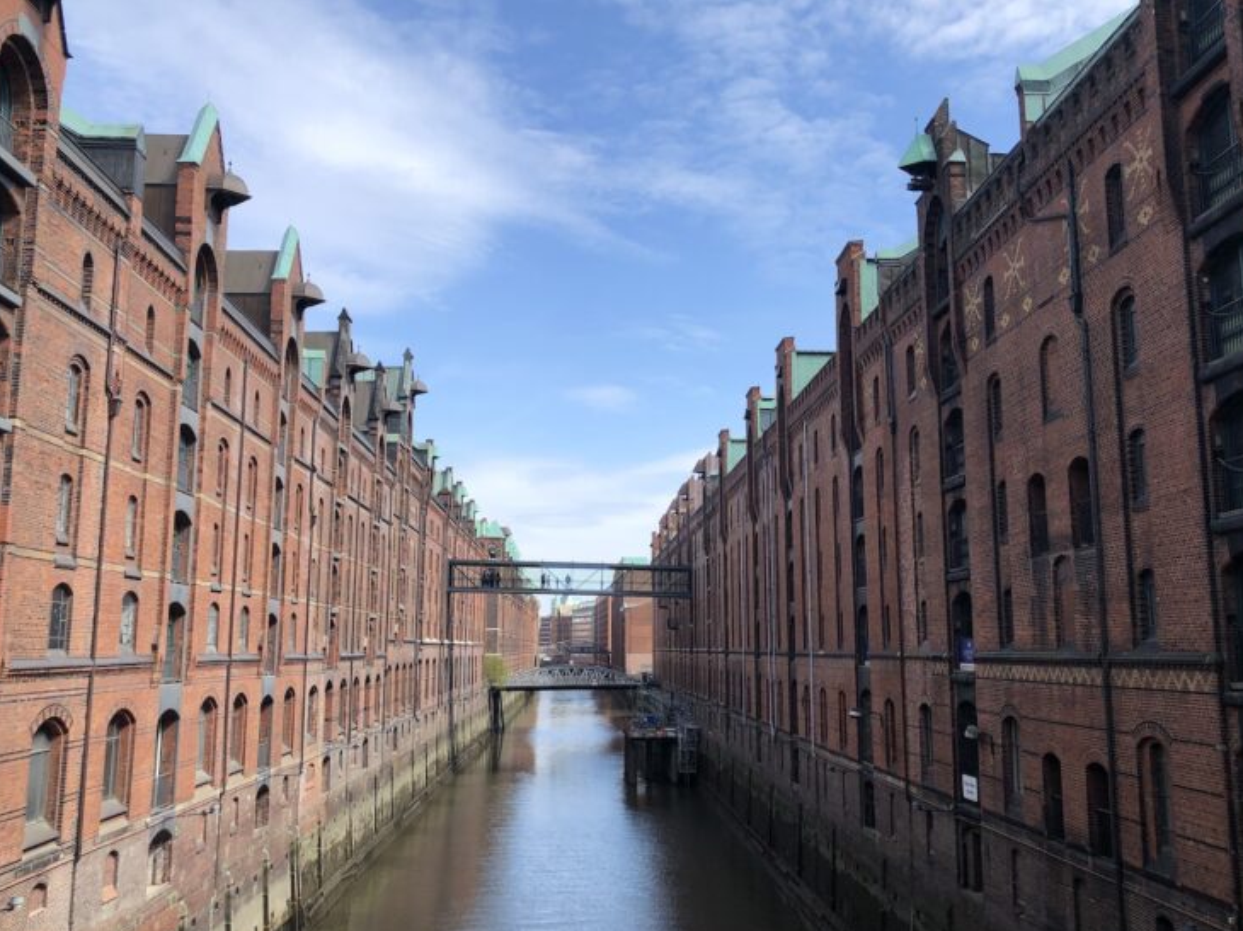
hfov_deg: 55.2
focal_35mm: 33
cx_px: 690
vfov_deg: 42.9
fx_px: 1185
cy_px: 466
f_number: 1.8
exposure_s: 1/1297
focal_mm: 3.99
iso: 20
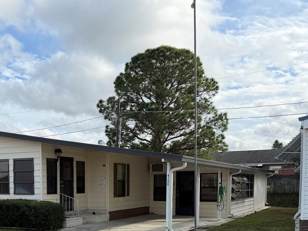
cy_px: 215
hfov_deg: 41.0
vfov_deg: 30.5
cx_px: 80
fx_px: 400
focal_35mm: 45
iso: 80
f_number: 1.78
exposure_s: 1/3425
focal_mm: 6.76
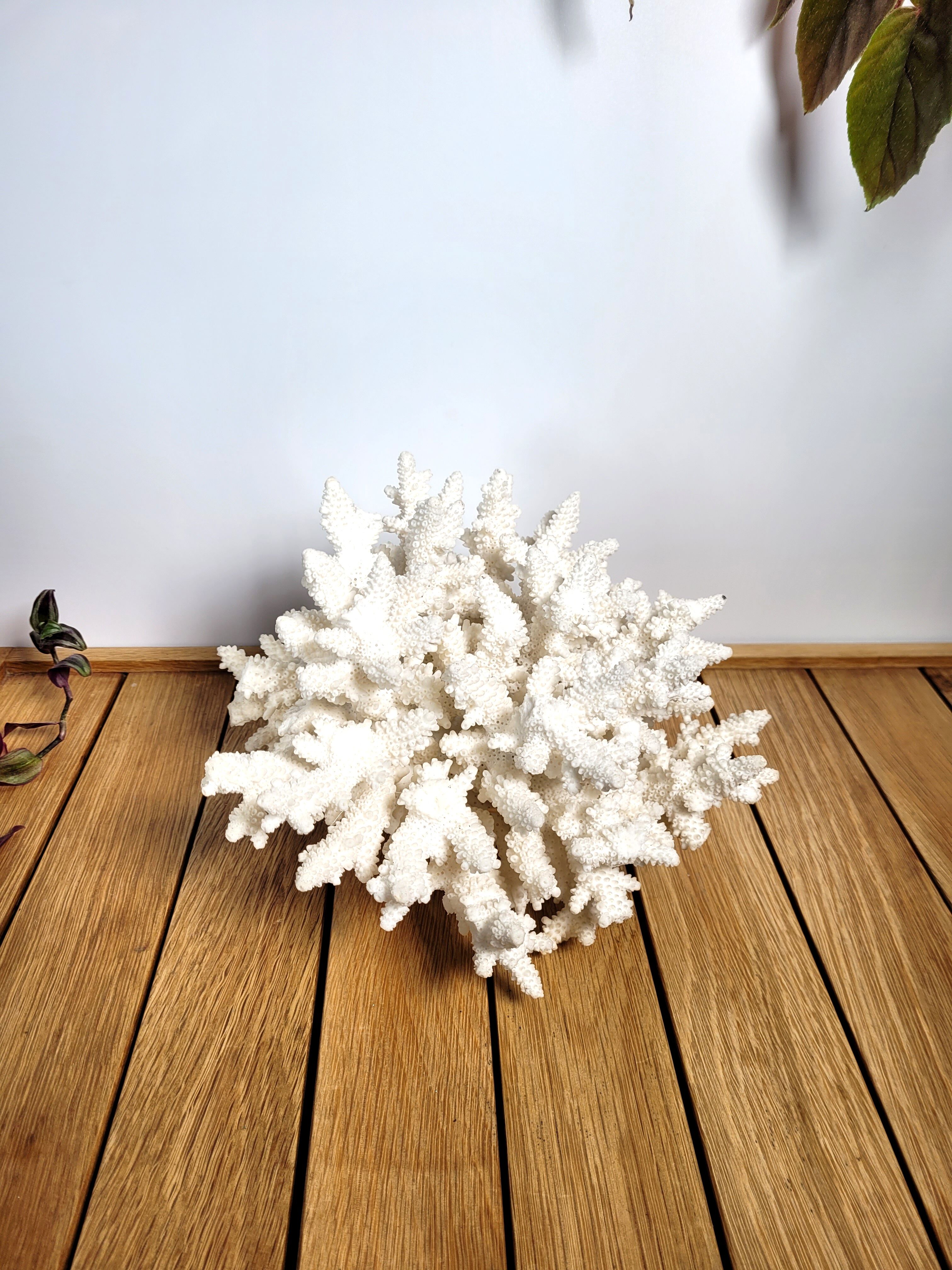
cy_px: 635
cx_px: 476
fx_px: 953
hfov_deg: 53.1
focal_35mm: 26
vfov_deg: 67.3
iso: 40
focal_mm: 5.4
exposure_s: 1/667
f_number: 1.8
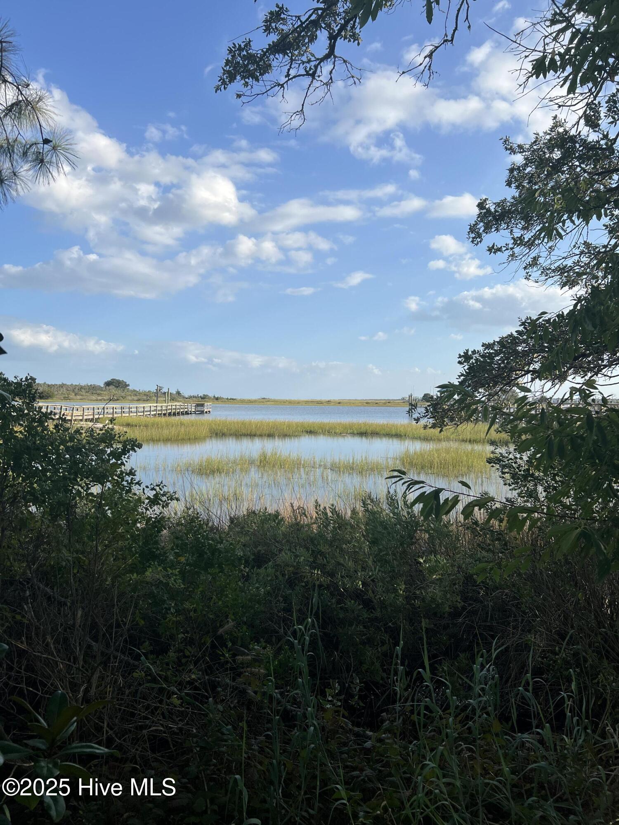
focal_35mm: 26
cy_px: 412
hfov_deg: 53.1
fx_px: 620
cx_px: 310
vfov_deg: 67.3
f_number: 1.5
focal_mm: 5.7
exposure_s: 1/3460
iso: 50
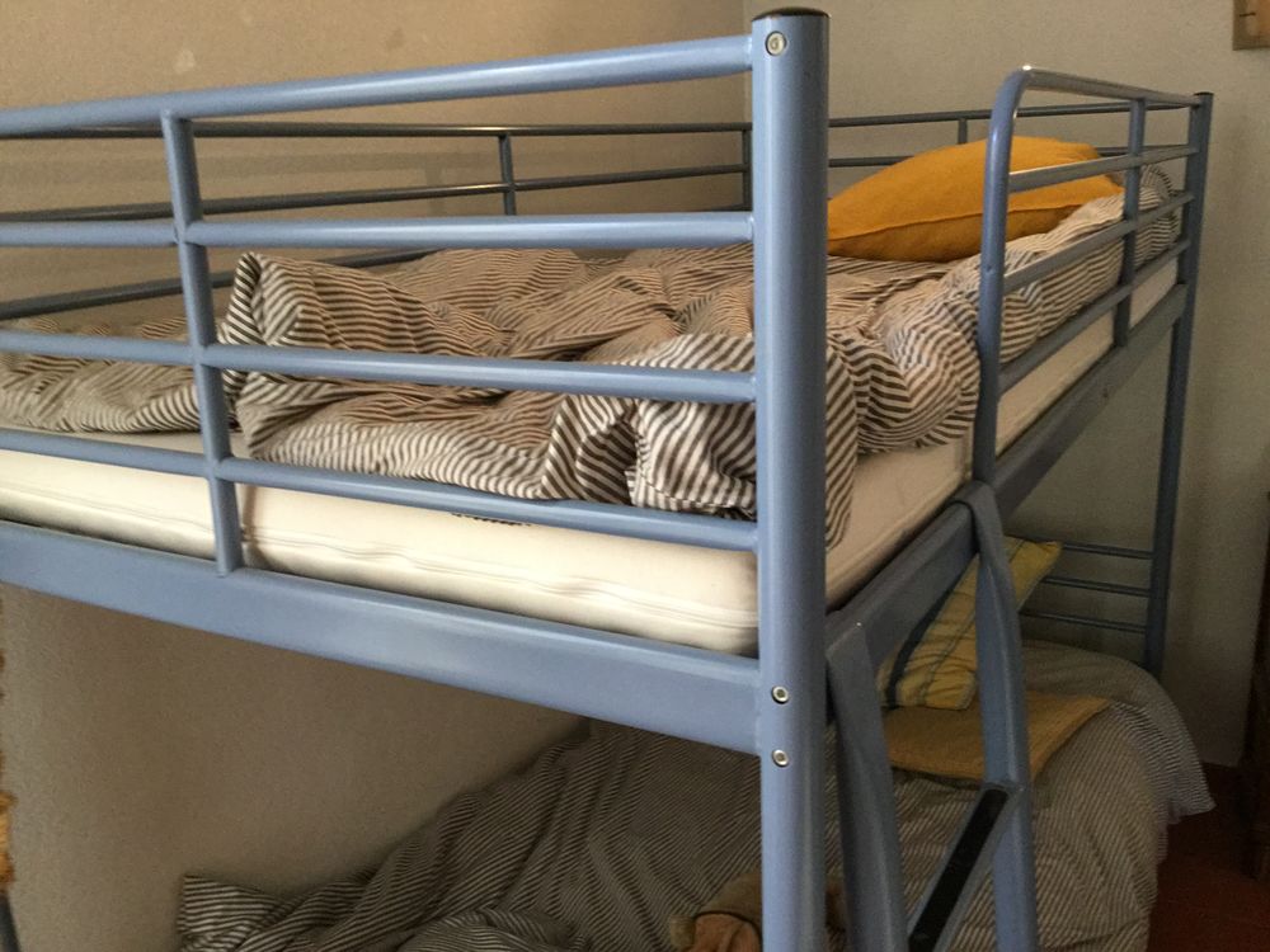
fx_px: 1137
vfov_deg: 45.4
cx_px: 635
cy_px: 476
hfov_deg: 58.4
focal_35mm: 31
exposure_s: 1/20
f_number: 2.4
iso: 200
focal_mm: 3.3
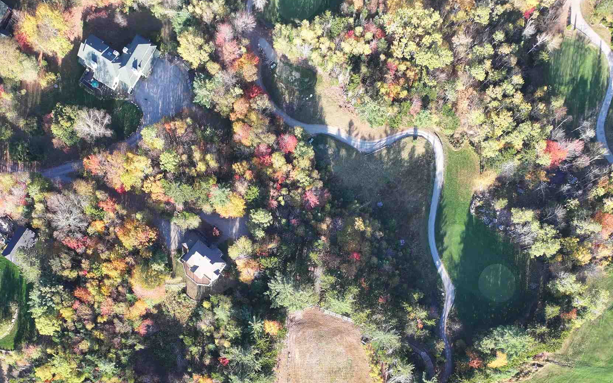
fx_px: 785
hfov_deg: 42.5
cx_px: 260
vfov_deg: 26.1
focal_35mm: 47
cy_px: 378
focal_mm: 12.29
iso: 100
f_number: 2.8
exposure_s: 1/240
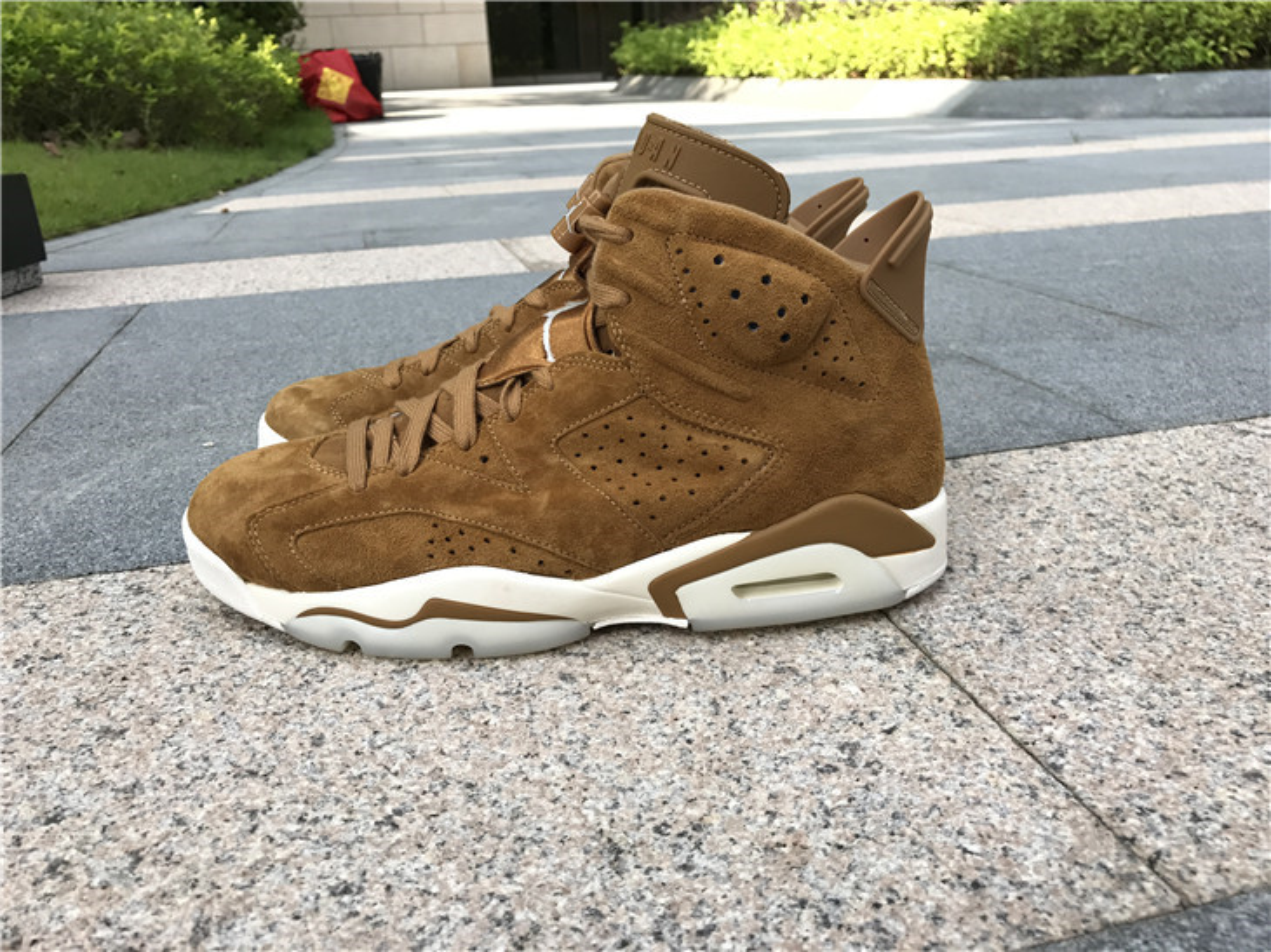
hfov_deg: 63.5
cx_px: 636
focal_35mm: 28
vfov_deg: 49.7
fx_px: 1028
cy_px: 476
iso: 20
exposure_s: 1/479
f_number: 1.8
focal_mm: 3.99
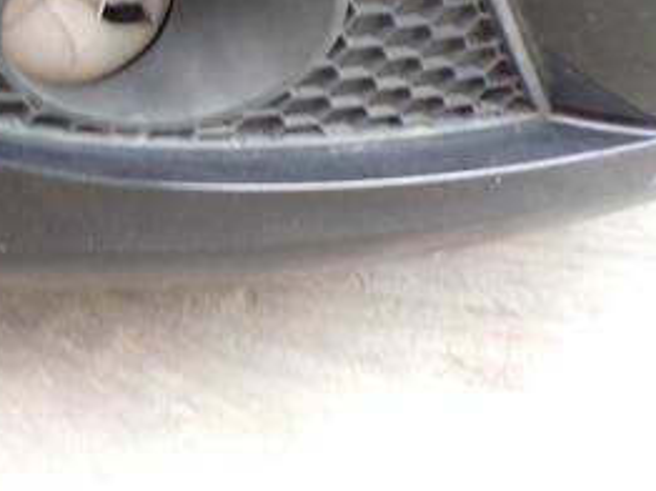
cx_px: 123
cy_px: 263
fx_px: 833
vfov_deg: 32.8
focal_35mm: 44
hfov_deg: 41.0
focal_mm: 4.3
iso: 150
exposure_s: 1/34
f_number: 3
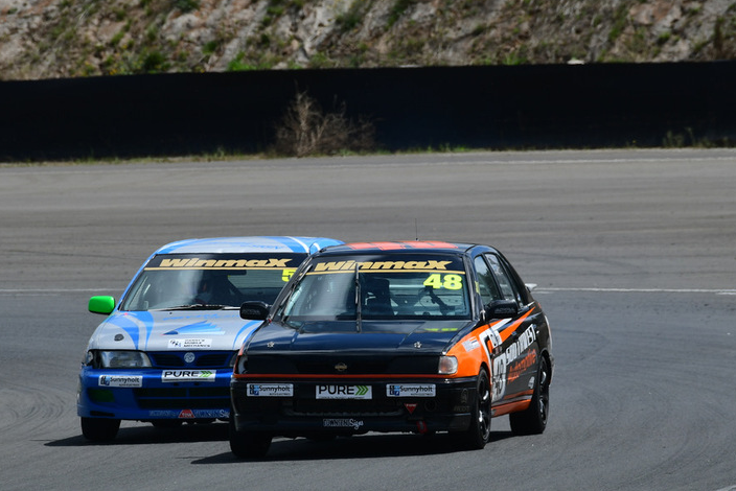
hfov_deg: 3.0
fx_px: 13948
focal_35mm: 682
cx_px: 383
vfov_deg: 2.0
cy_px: 255
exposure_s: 1/640
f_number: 10
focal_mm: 400
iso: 200
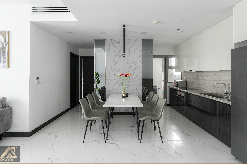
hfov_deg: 100.3
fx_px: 103
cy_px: 78
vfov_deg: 77.3
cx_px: 129
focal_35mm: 15
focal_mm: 14
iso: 100
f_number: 6.3
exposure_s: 1/2
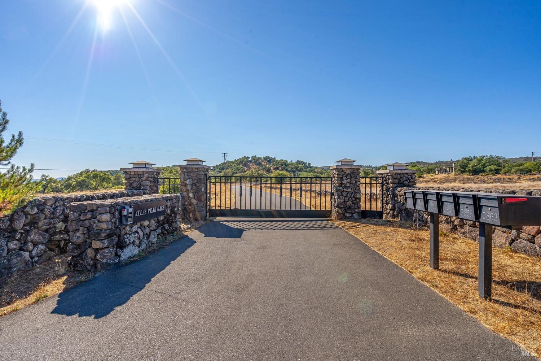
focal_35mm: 16
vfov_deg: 73.7
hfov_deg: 96.7
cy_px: 180
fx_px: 240
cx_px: 270
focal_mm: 16
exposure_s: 1/320
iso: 320
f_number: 11
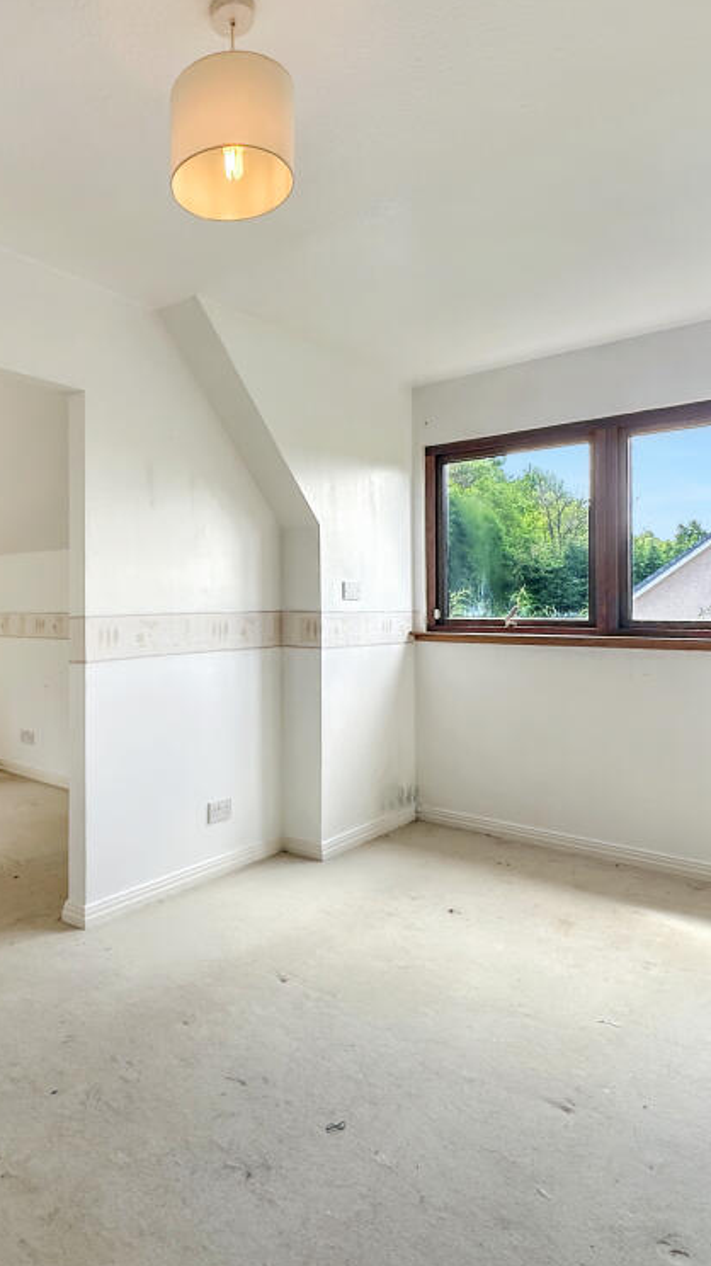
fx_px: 704
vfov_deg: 83.8
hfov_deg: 51.3
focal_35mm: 21
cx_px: 180
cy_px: 619
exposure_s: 1/136
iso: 40
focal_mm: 2.22
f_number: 2.2
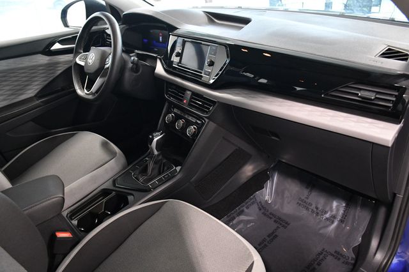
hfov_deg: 67.4
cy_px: 136
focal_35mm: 27
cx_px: 204
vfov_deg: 47.9
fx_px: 307
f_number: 4.5
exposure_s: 1/80
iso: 2500
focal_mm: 18
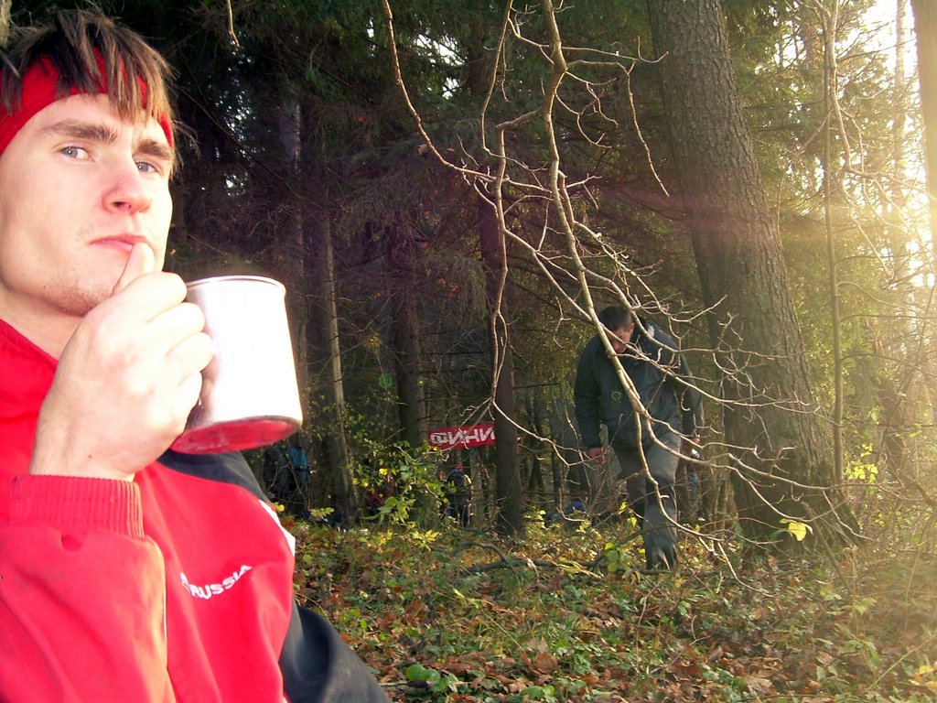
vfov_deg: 30.9
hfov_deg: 40.4
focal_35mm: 47
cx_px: 468
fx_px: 1272
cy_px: 352
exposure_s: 1/30
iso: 50
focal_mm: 7.7
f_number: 3
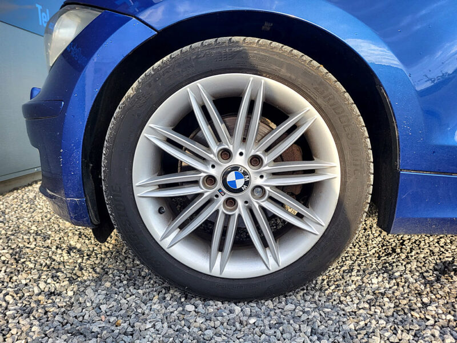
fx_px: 343
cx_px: 228
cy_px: 172
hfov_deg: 67.3
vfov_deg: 53.1
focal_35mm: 26
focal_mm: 5.4
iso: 40
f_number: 1.8
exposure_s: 1/239
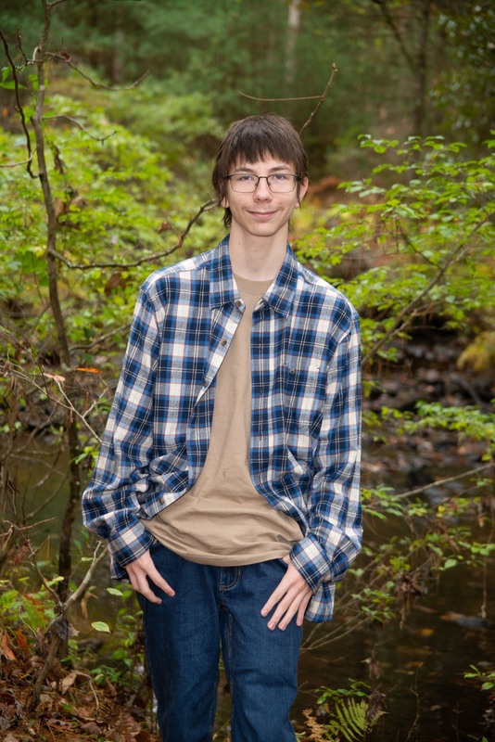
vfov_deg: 20.8
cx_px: 248
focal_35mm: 98
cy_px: 371
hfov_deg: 14.0
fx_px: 2019
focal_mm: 98
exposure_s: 1/100
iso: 500
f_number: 6.3
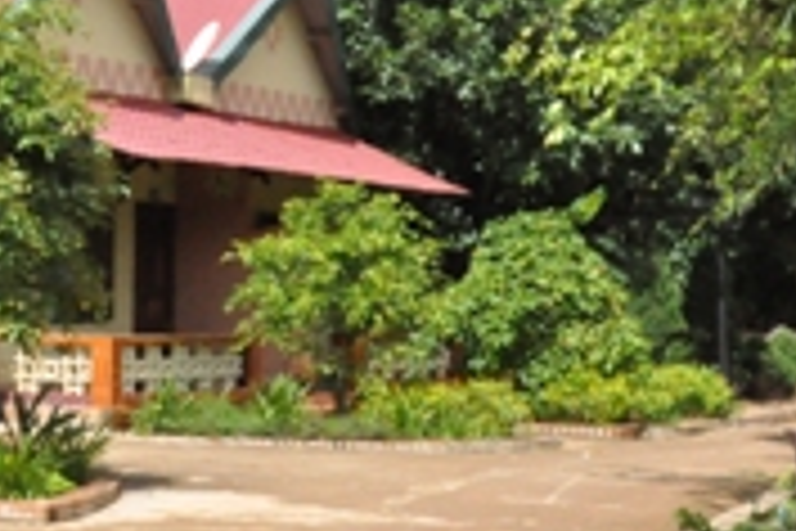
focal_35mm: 114
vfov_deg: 12.0
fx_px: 2520
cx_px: 76
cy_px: 126
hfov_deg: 17.7
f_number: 29
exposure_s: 1/800
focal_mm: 30
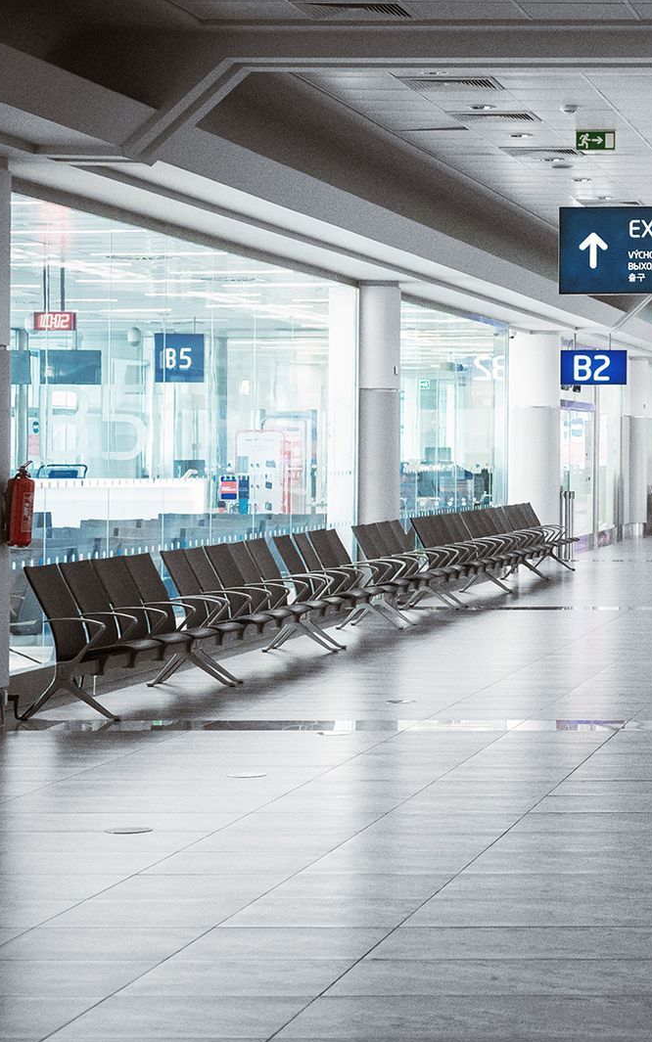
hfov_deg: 13.9
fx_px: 2558
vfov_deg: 23.0
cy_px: 543
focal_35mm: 90
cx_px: 889
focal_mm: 48
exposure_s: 1/320
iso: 5000
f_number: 4.5
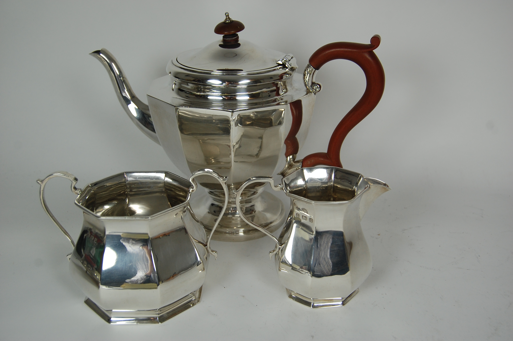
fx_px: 598
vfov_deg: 31.8
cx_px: 256
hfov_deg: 46.4
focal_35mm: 42
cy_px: 170
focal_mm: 28
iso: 250
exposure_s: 1/125
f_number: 5.6
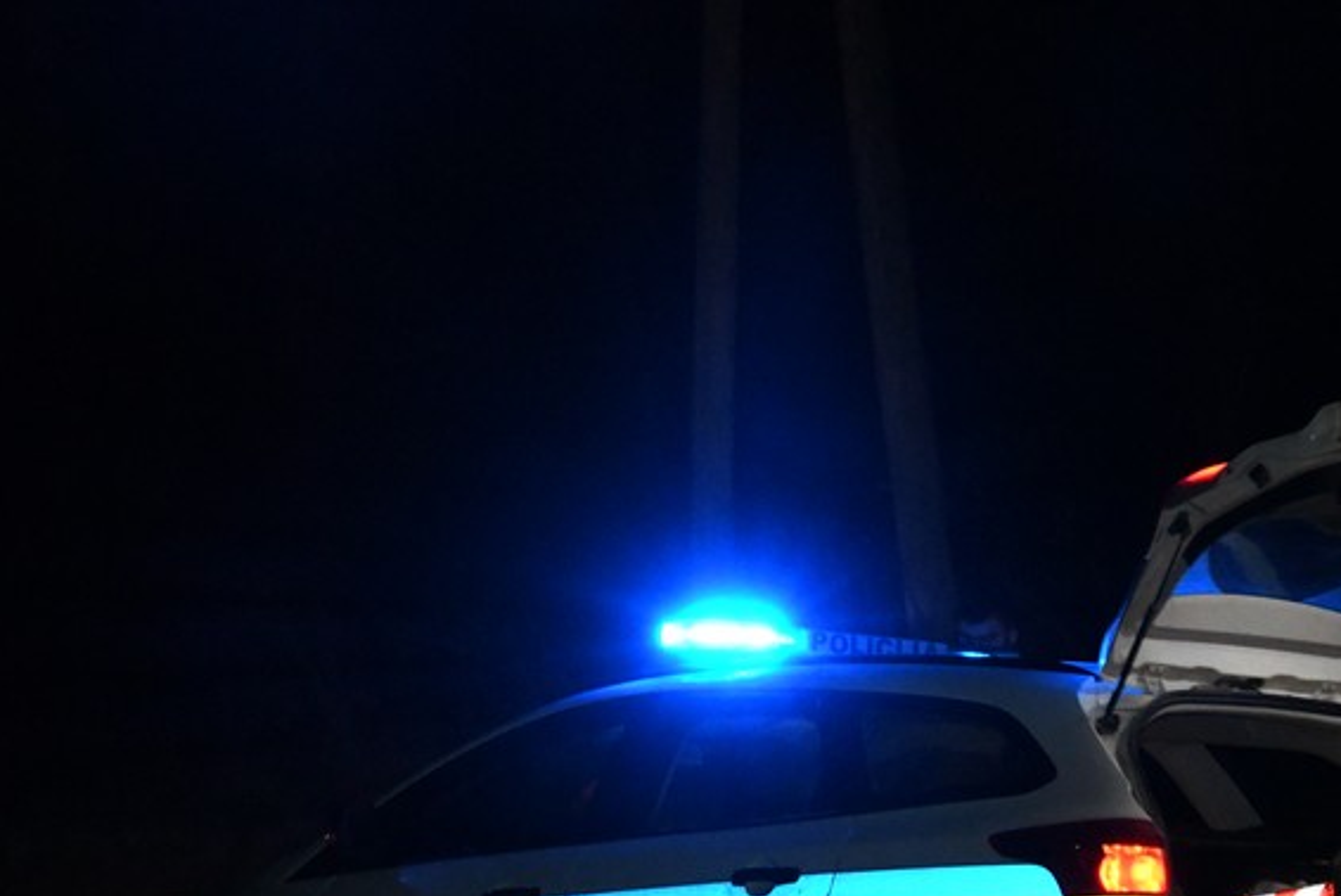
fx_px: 5665
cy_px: 603
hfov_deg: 13.5
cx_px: 796
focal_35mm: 152
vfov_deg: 9.0
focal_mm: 70
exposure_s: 1/80
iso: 10000
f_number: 9
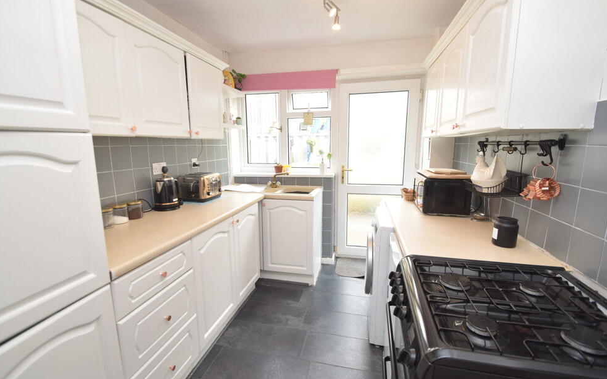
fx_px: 265
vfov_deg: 71.3
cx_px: 301
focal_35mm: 16
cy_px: 190
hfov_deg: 97.8
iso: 800
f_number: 4.5
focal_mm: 10
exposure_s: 1/200
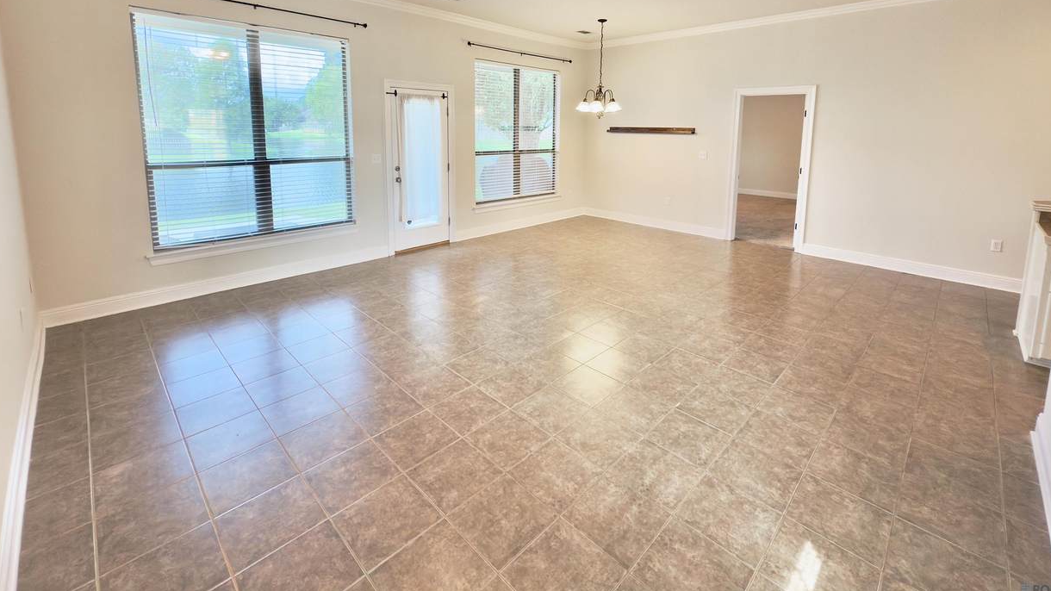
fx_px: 446
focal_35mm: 16
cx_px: 539
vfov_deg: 64.7
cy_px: 181
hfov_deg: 99.4
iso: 50
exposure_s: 1/40
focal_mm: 2.22
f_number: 2.2
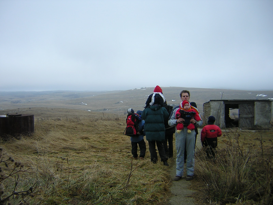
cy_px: 102
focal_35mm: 36
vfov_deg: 39.7
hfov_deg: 51.4
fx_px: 284
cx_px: 136
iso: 100
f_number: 2.6
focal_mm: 4.7
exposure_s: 1/121
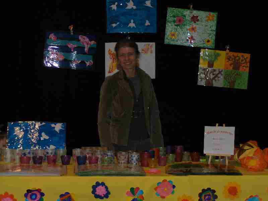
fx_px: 697
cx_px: 134
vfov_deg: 16.4
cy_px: 100
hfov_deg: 21.8
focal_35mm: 90
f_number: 4.4
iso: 174
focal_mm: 19
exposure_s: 1/100
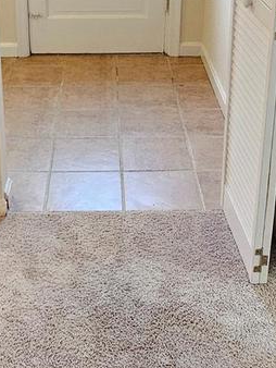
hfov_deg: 24.8
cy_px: 79
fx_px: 626
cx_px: 110
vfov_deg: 31.9
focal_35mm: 59
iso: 400
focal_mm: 2.2
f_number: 2.2
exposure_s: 1/60
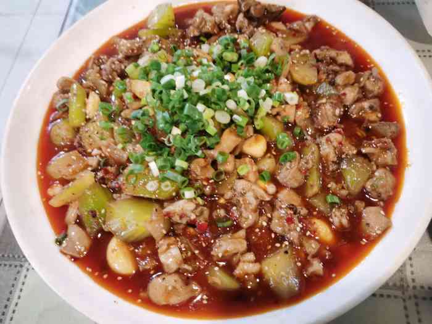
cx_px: 216
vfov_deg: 51.4
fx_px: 337
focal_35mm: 27
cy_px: 162
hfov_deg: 65.3
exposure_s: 1/25.8
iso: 500
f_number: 1.8
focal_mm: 5.58
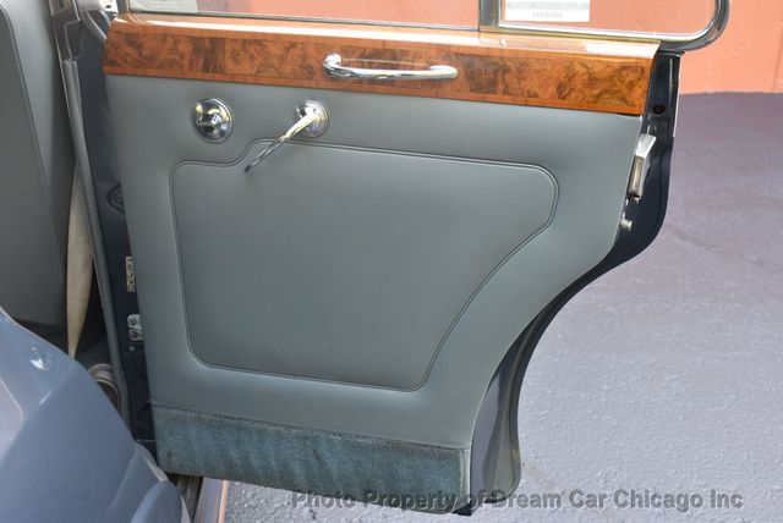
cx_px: 392
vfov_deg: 29.9
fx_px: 980
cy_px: 262
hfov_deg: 43.6
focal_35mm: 45
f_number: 5.6
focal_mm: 30
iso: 800
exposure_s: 1/125
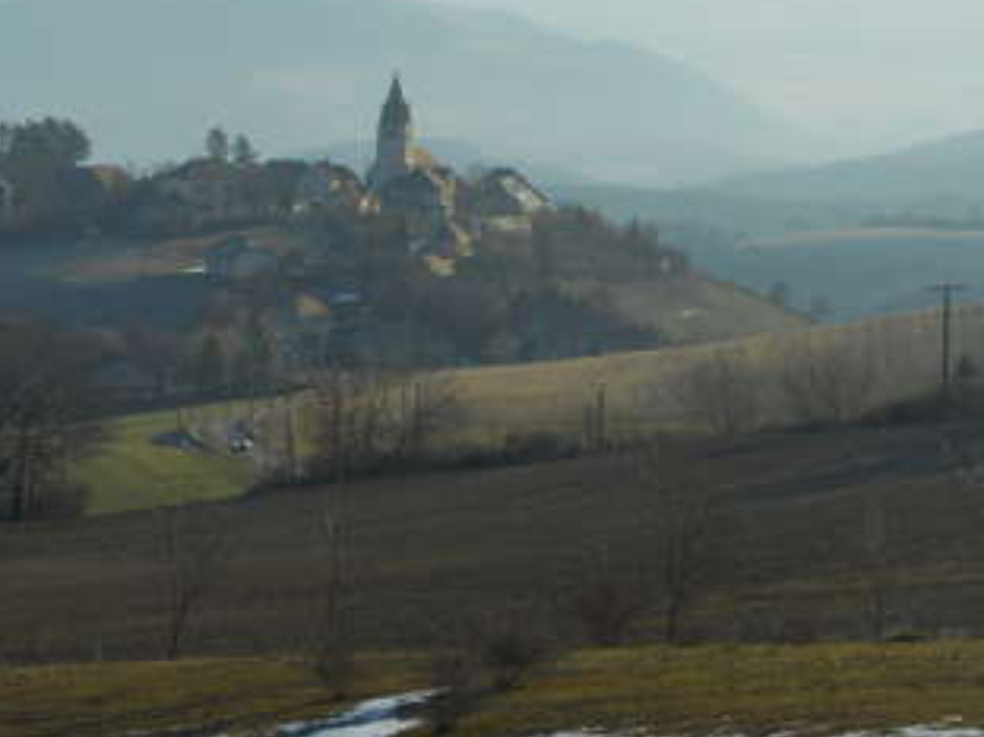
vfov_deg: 7.5
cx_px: 114
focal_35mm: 197
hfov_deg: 10.0
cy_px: 209
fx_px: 5598
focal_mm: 18.2
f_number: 5.8
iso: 80
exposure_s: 1/400
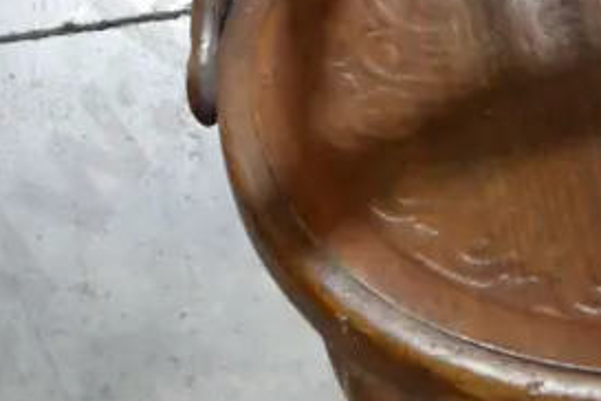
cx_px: 527
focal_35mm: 117
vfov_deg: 10.7
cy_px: -421
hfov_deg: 17.3
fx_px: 1953
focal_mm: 15
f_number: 4
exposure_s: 1/60
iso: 640
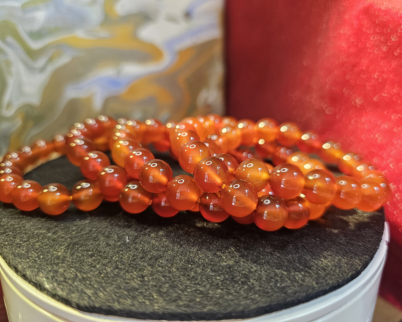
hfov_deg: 70.3
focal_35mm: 24
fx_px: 286
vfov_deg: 58.8
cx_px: 199
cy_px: 161
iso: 160
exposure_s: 1/100
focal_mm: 6.3
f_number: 1.7
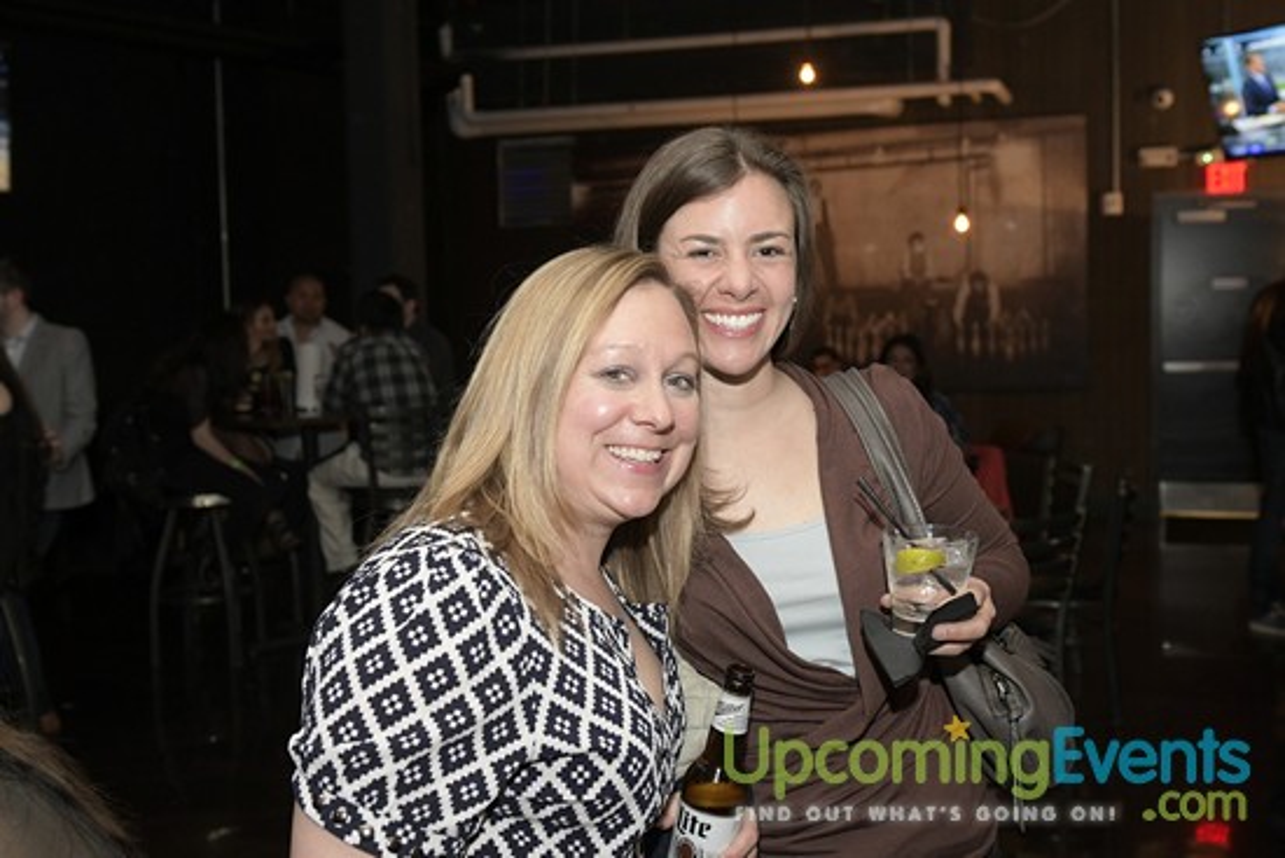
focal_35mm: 44
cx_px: 642
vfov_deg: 30.9
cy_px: 429
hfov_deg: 45.0
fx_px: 1553
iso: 2000
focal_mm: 29
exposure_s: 1/100
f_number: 4
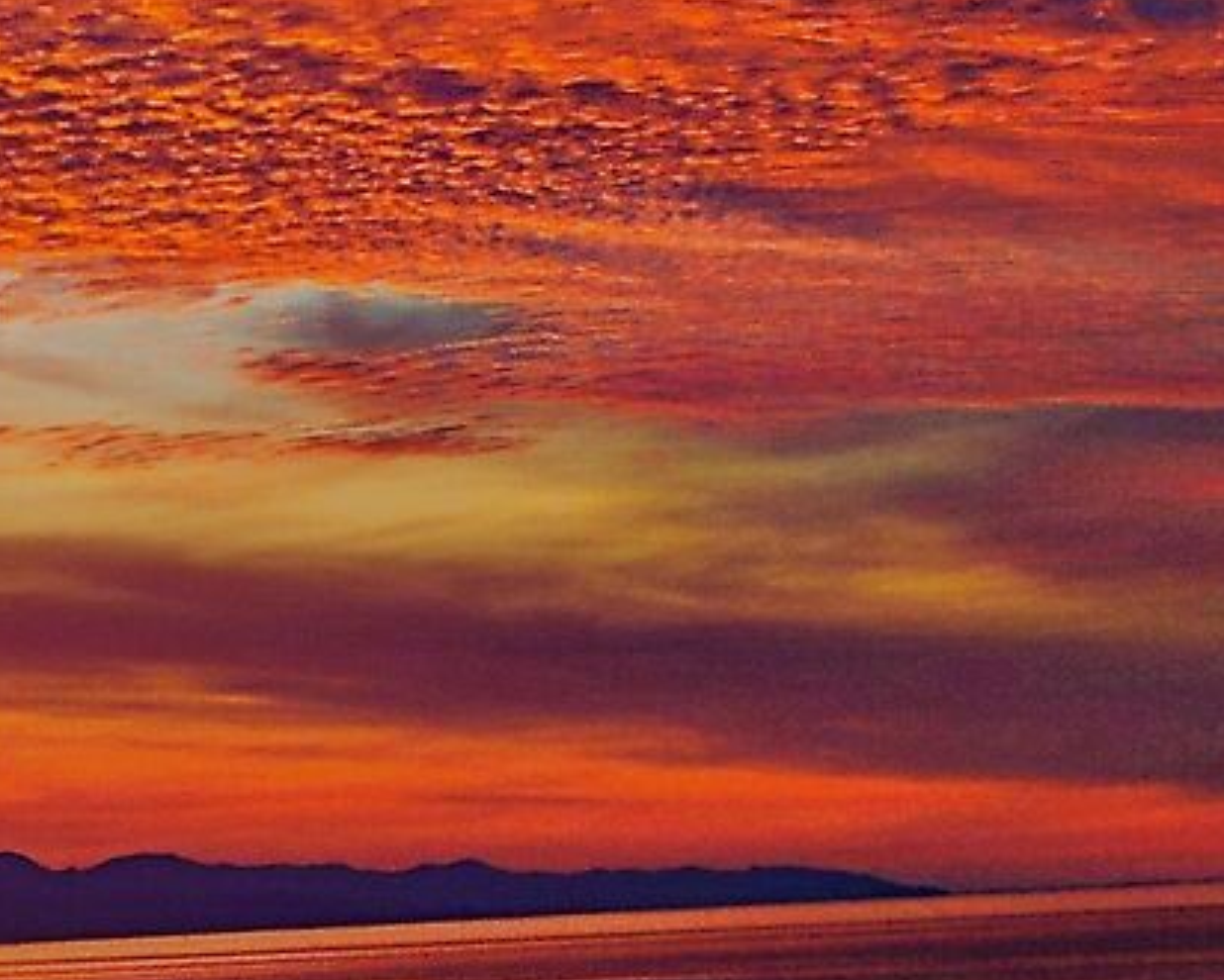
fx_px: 7720
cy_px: 175
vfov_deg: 7.3
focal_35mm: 213
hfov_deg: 8.9
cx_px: -365
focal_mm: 26.25
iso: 200
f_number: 4
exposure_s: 1/160
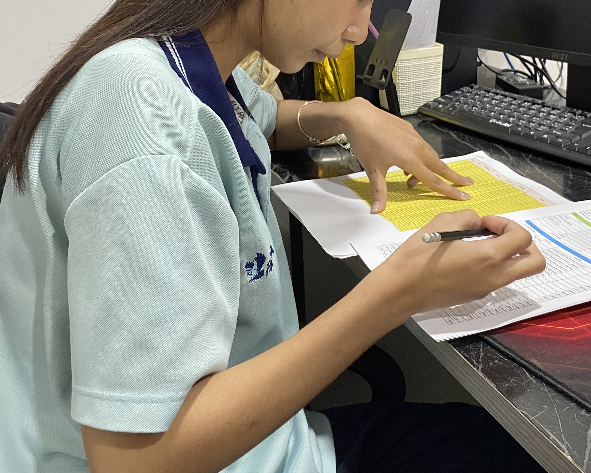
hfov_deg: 40.8
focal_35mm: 45
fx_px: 787
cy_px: 119
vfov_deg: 32.8
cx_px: 378
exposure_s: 1/50
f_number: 1.8
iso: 250
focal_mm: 4.25
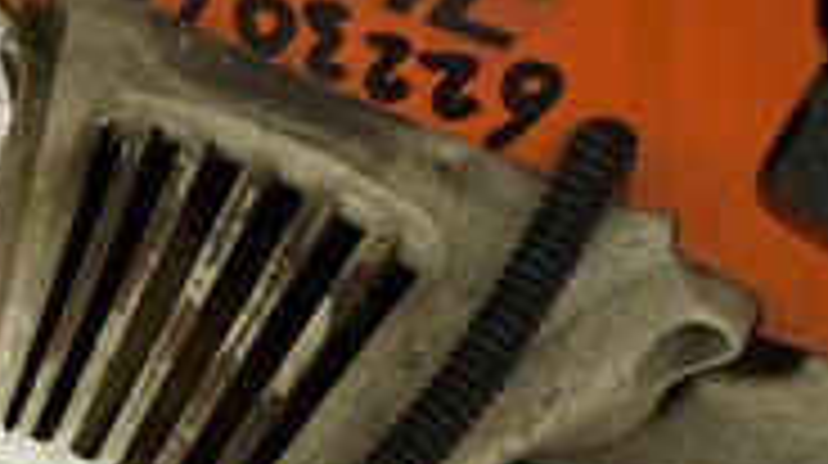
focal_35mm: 83
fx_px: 1820
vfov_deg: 14.1
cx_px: 477
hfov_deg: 25.6
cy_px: -65
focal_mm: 3.99
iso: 80
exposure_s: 1/62
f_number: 1.8
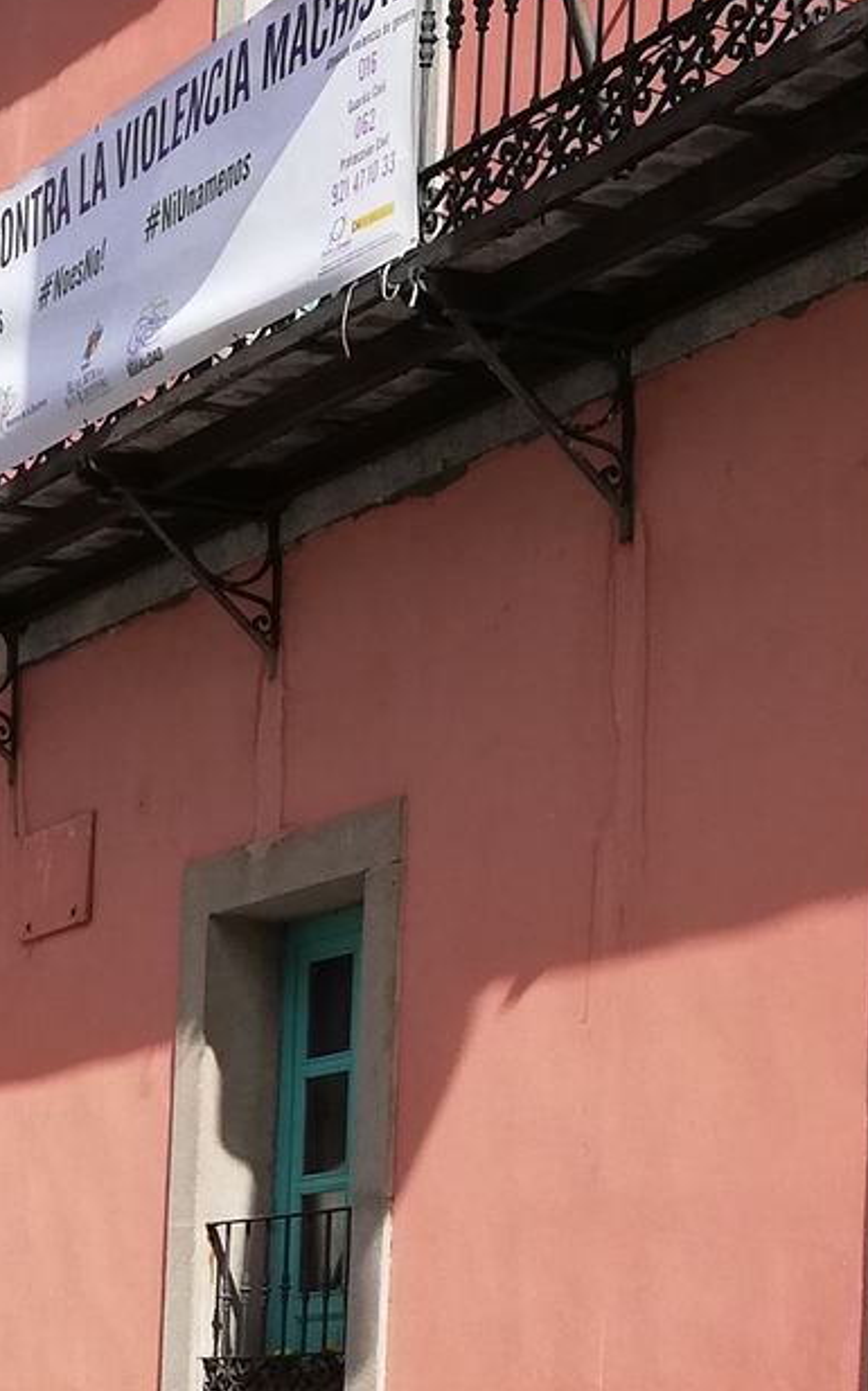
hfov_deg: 13.0
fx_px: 3751
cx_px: -41
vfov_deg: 20.6
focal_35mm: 99
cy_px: 1229
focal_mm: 3.81
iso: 50
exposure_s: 1/1147
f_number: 2.2
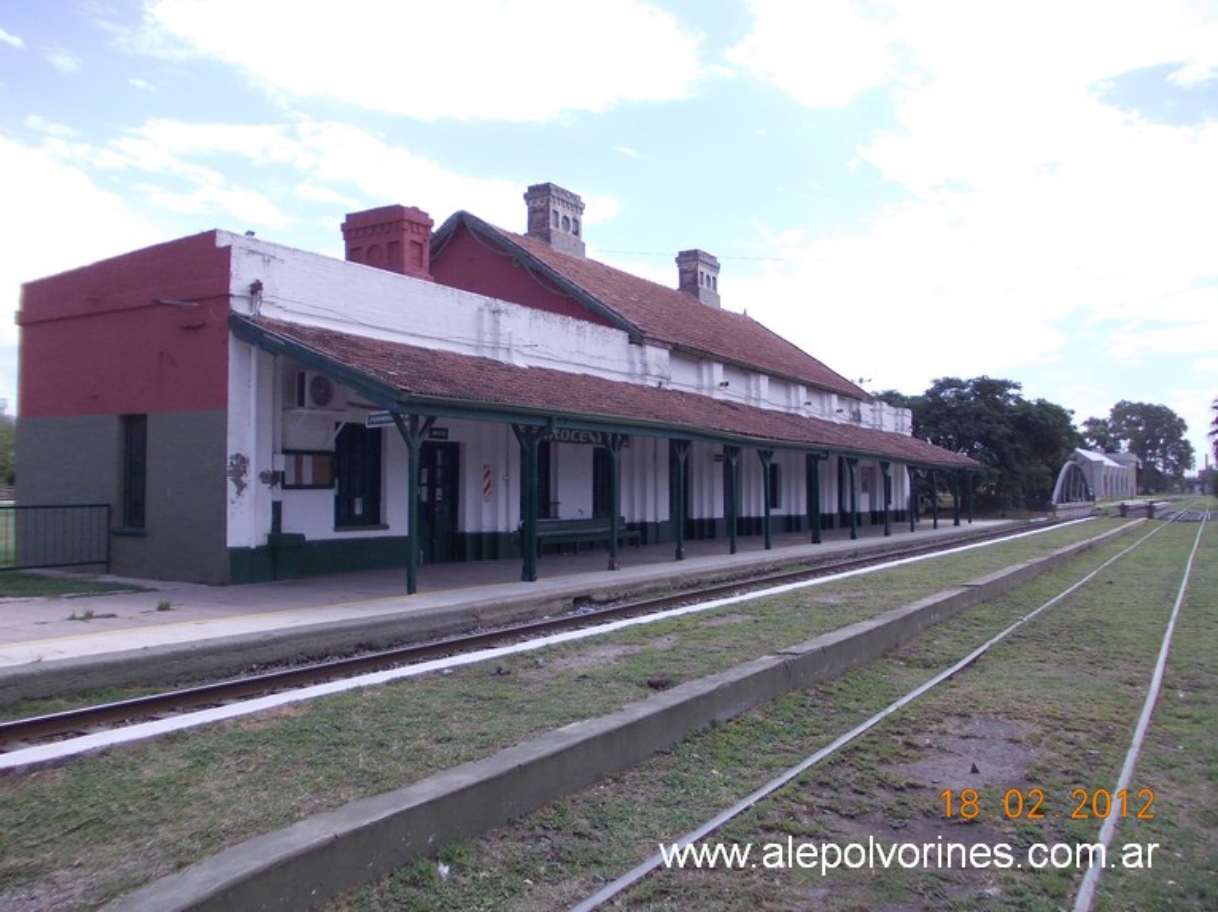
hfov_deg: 63.5
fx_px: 985
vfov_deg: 49.7
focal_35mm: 28
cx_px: 609
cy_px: 456
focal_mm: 4
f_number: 5.4
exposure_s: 1/250
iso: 80
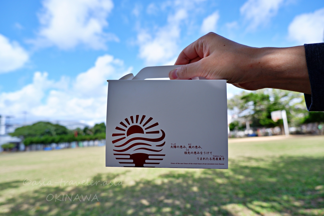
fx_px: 207
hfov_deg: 76.1
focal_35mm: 23
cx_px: 162
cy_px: 108
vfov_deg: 55.1
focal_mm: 15
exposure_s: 1/1600
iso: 200
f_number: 3.5
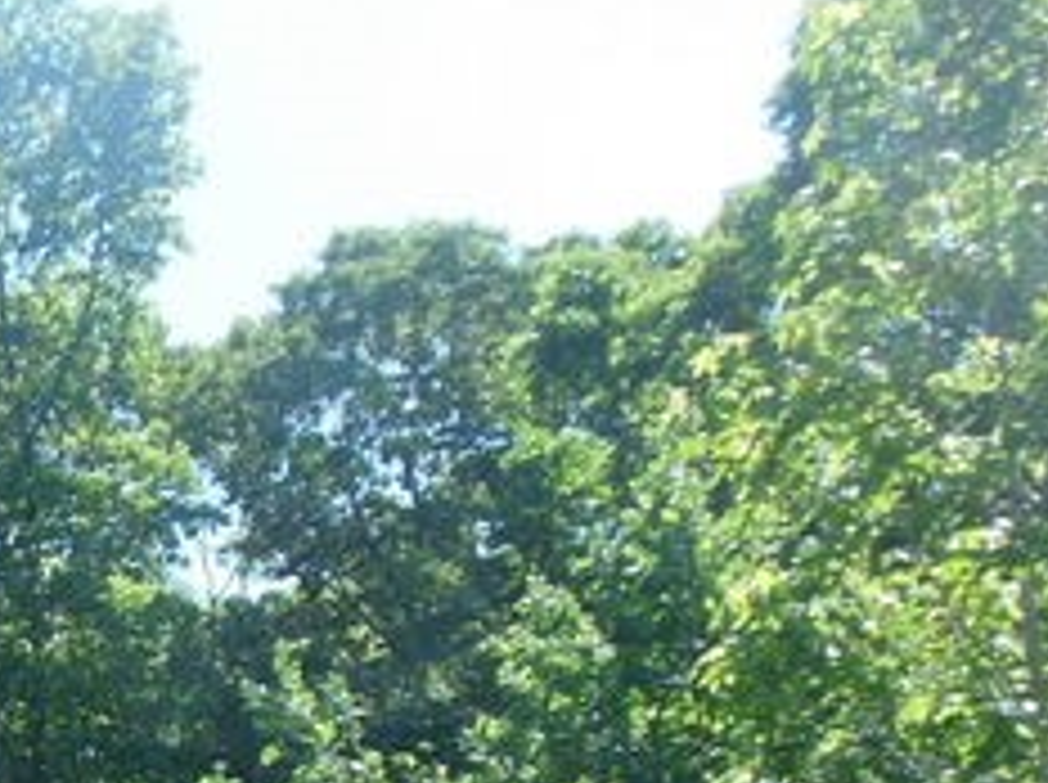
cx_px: -499
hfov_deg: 19.9
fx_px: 2600
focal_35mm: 86
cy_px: 1107
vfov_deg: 16.0
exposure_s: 1/500
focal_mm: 4.5
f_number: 3.2
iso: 125
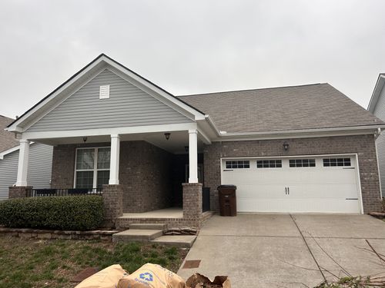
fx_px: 289
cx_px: 192
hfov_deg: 67.3
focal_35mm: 26
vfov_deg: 53.1
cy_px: 144
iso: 50
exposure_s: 1/365
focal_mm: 5.7
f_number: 1.5
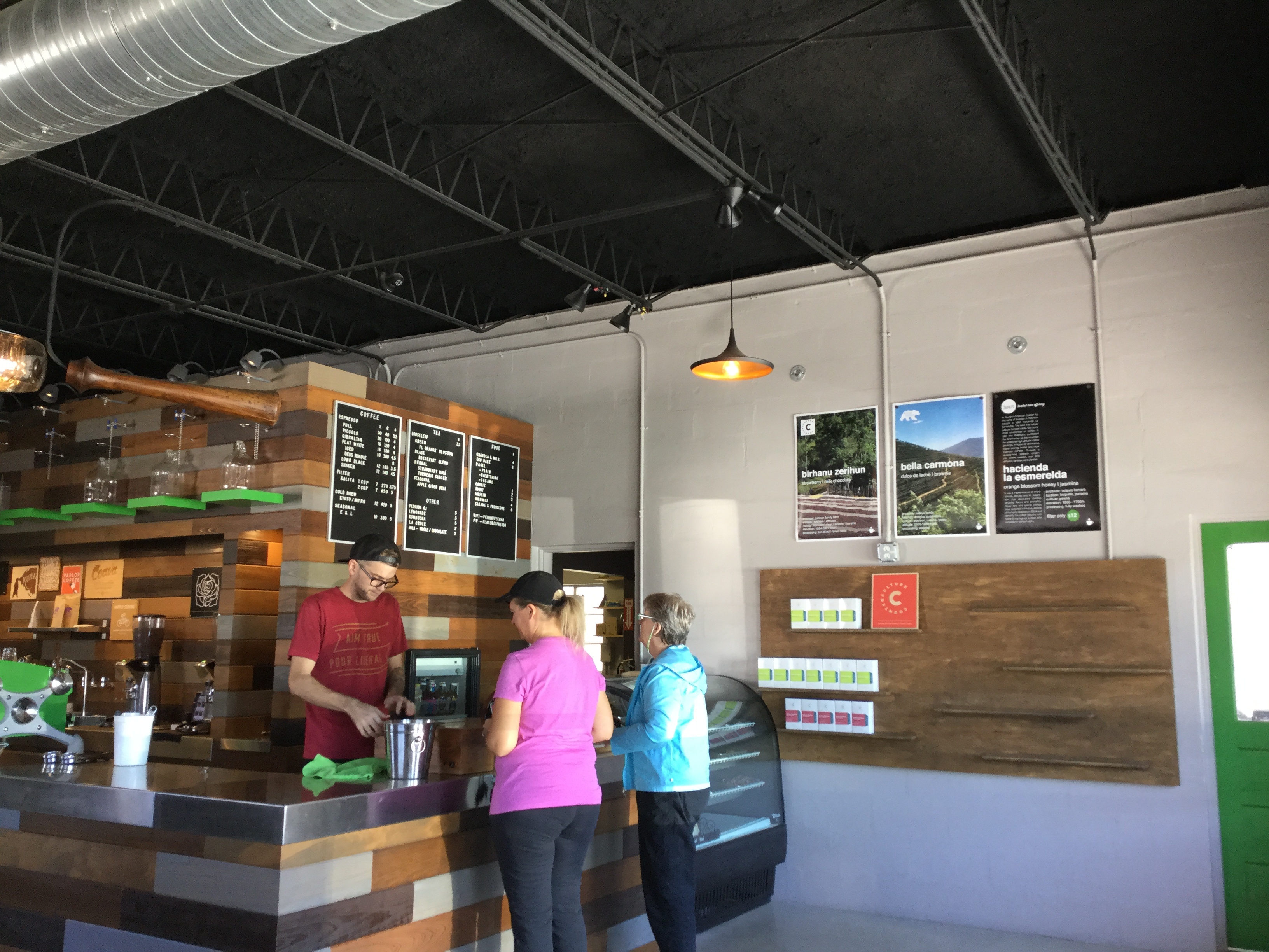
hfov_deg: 58.4
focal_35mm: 31
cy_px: 476
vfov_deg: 45.4
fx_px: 1136
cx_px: 634
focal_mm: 3.3
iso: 50
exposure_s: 1/30
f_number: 2.4
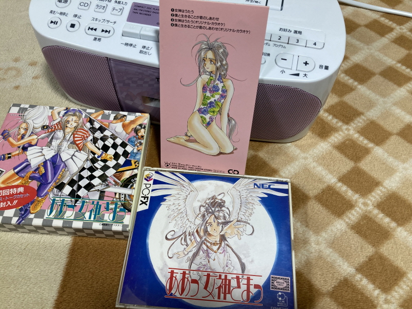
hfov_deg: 63.4
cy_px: 154
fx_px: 333
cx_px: 206
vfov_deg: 49.7
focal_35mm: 28
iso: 64
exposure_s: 1/50
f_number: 1.8
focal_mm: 3.99
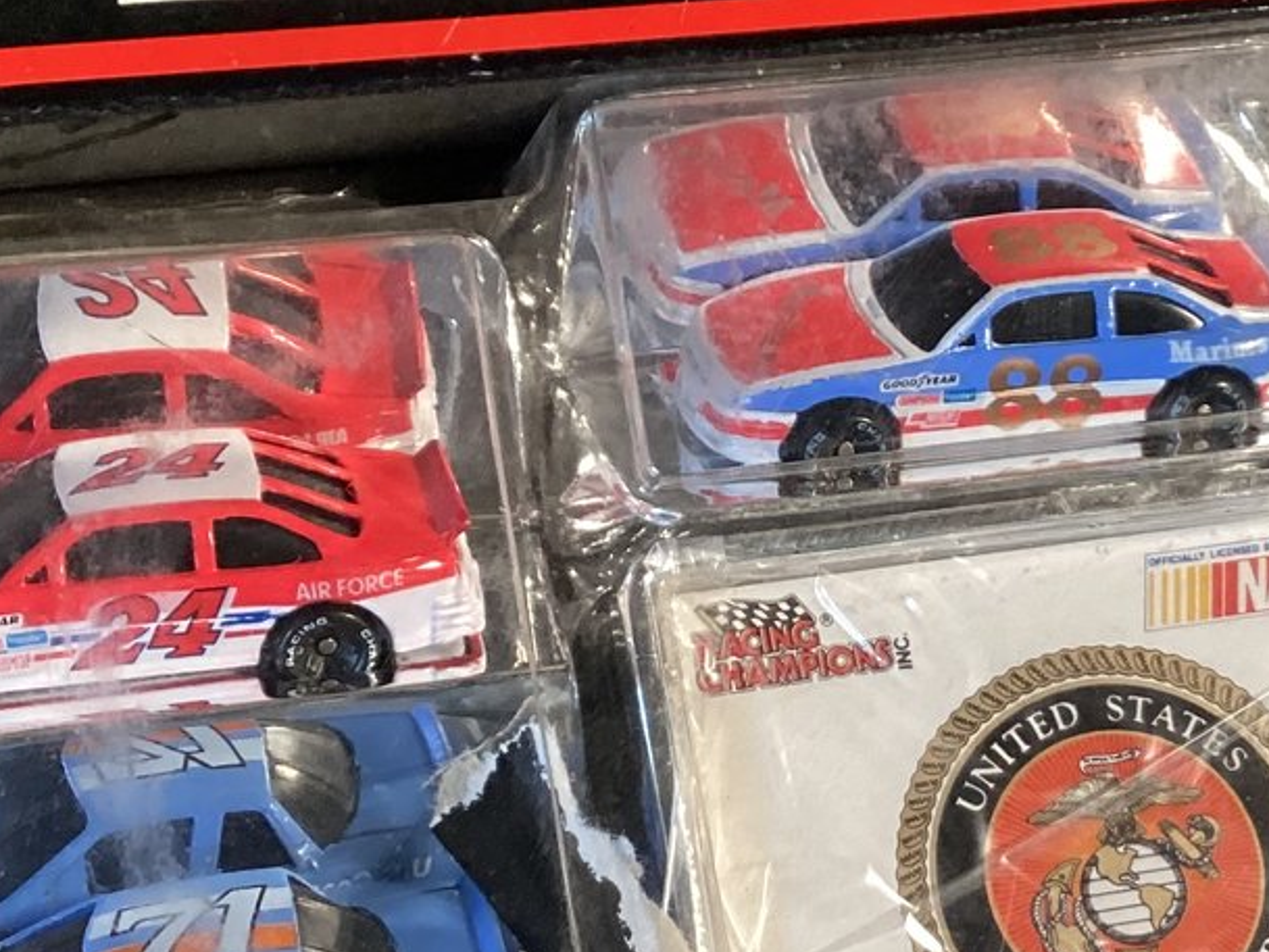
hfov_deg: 25.2
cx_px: 855
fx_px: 2823
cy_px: 545
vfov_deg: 19.1
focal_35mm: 77
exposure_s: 1/60
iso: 160
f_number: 2.4
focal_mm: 3.3
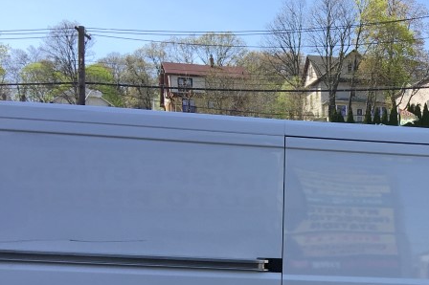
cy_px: 350
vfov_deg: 18.6
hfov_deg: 28.4
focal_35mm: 69
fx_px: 822
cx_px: 367
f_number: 2.2
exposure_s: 1/785
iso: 25
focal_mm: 4.15
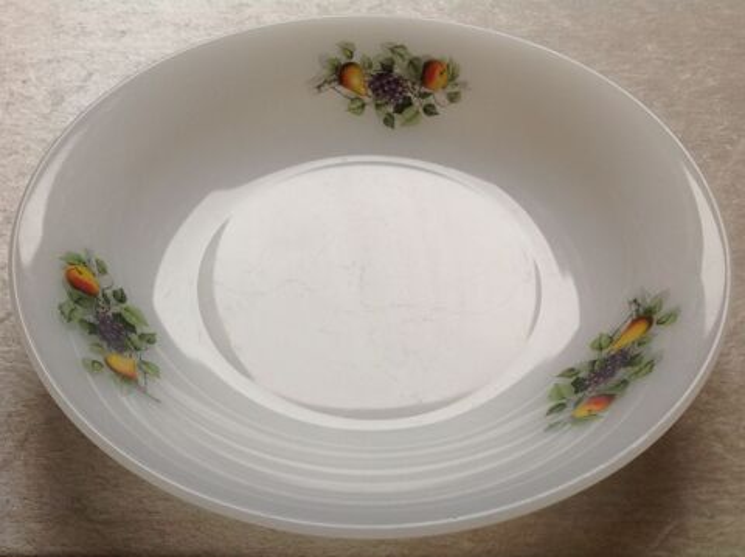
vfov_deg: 40.6
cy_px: 278
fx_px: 753
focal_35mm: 35
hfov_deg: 52.7
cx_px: 372
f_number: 2.4
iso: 50
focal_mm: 4.28
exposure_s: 1/20
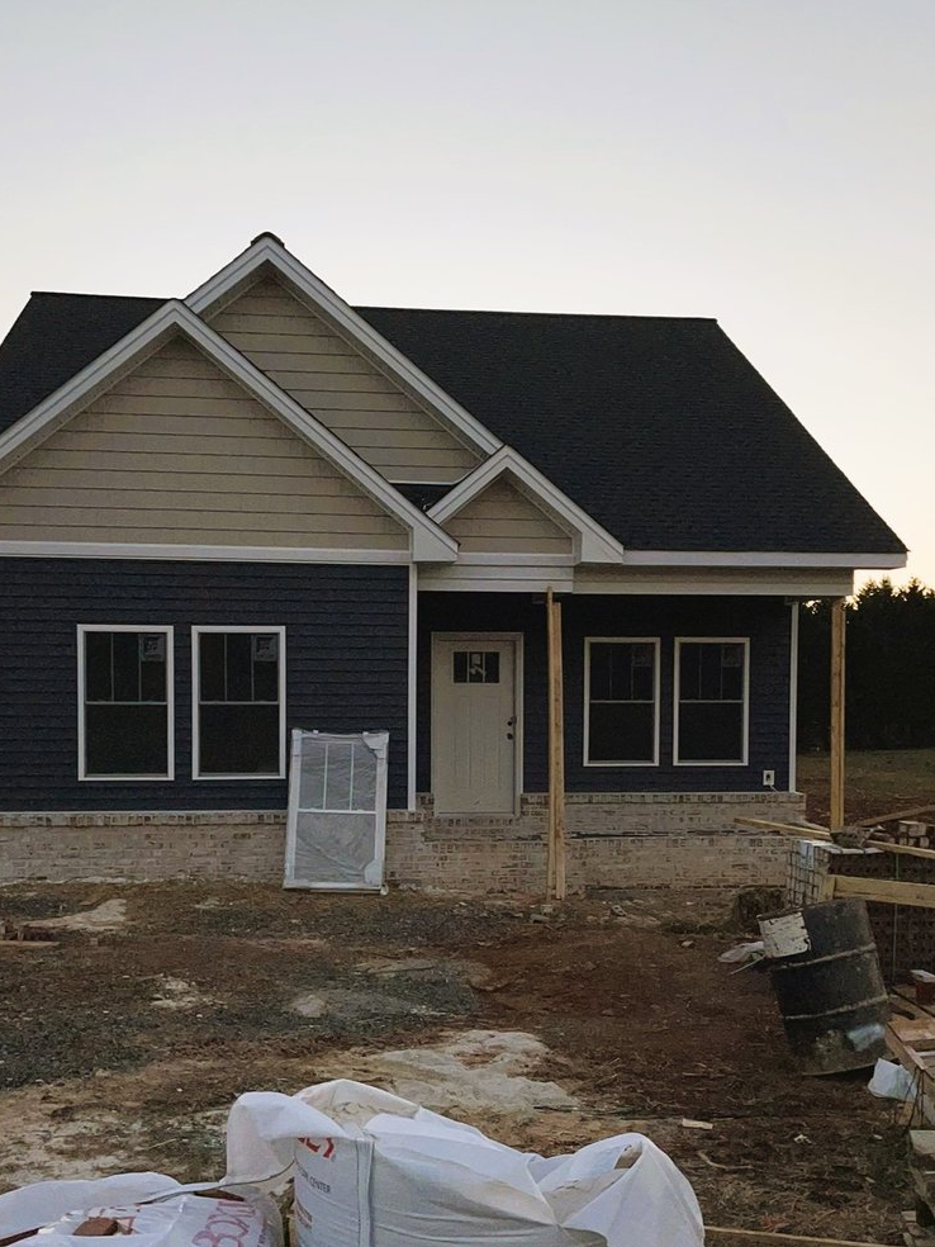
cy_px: 543
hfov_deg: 46.7
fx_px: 1080
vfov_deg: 59.8
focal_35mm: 30
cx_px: 401
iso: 32
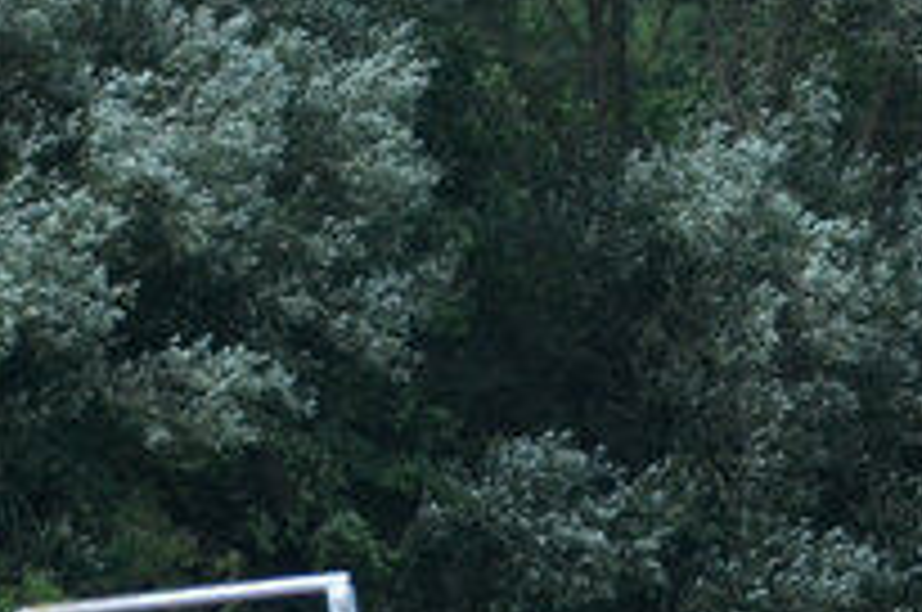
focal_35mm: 234
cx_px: 337
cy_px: 1084
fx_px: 5984
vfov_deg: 5.8
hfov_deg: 8.8
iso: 560
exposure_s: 1/1000
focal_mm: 32
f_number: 4.2
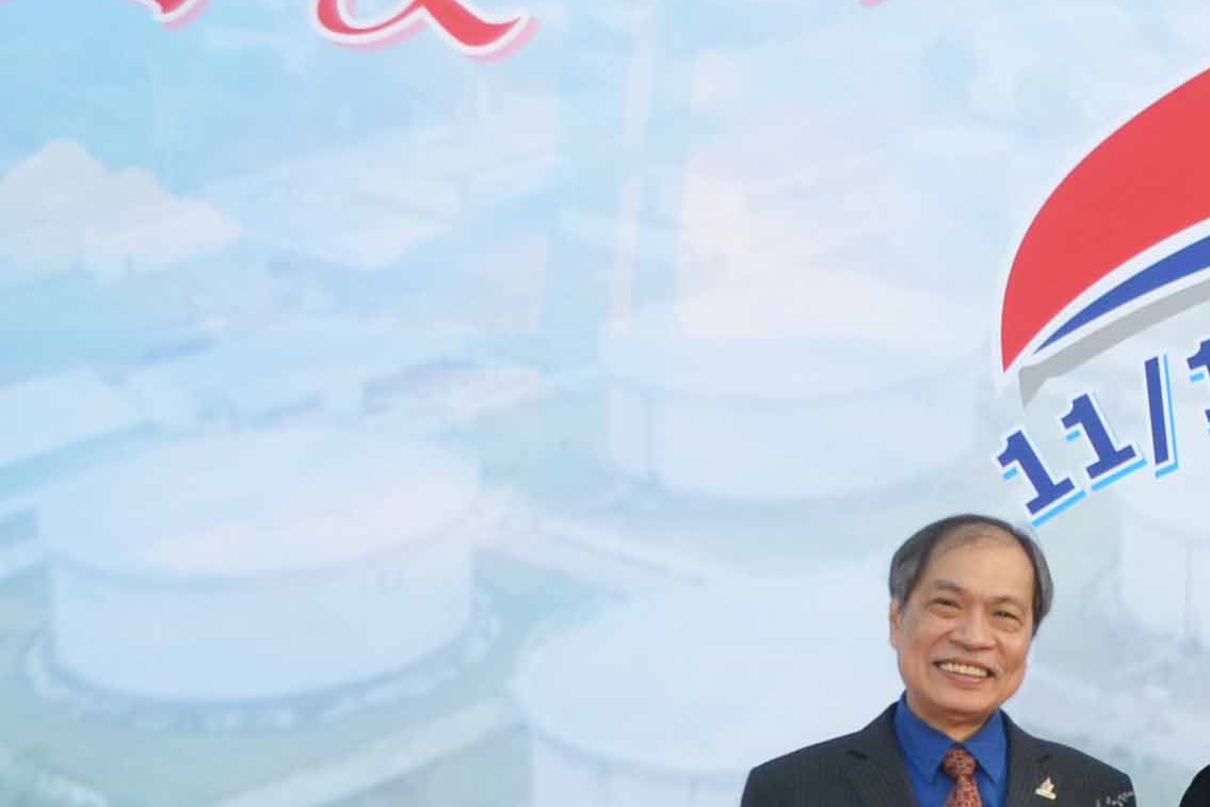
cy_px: 569
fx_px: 4504
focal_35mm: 134
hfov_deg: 14.3
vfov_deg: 10.2
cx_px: 1825
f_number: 4
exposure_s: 1/125
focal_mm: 22
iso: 140
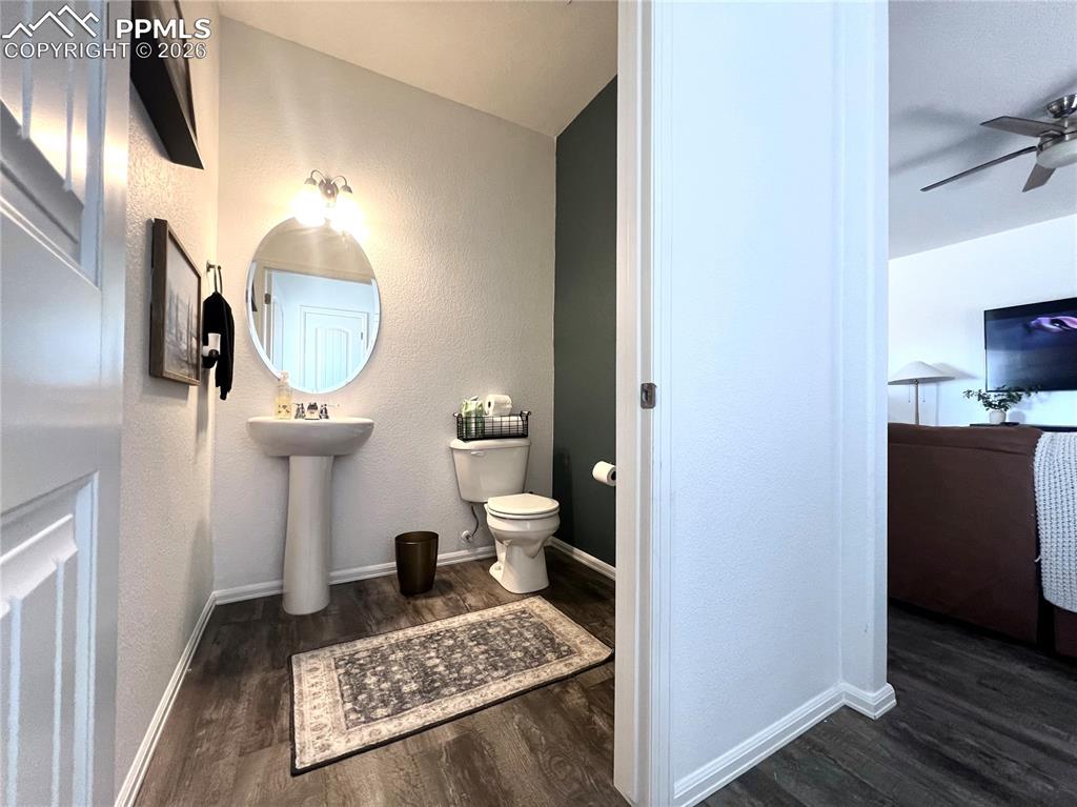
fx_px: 404
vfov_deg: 89.9
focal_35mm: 13
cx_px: 538
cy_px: 404
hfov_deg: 106.2
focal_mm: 1.57
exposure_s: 1/120
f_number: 1.8
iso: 200
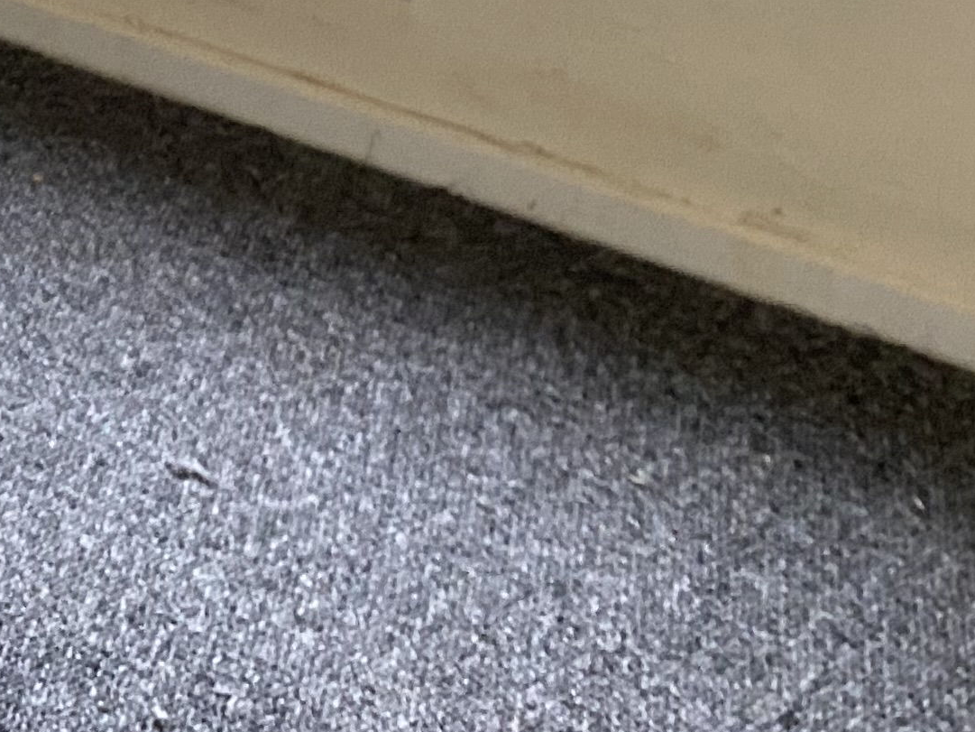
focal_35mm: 97
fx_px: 2732
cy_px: -576
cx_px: -804
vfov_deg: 13.7
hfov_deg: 16.7
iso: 200
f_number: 1.8
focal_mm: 4.25
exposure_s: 1/60
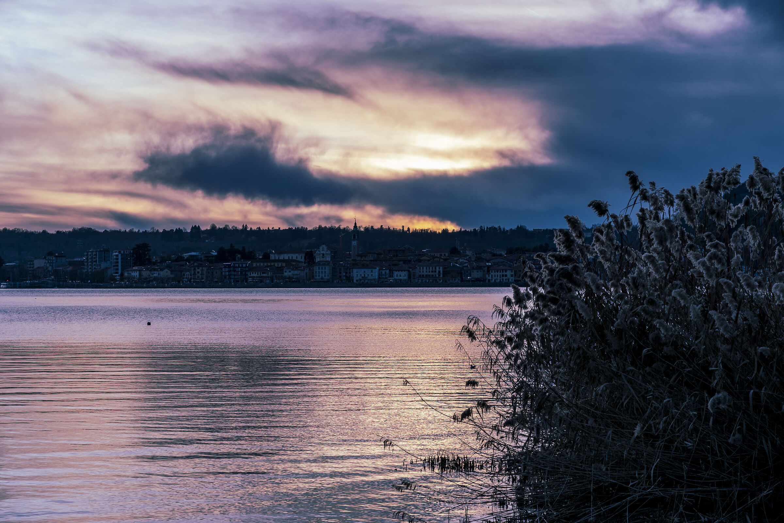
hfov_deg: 25.1
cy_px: 262
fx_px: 1764
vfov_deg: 16.9
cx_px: 392
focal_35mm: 81
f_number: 7.1
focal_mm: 81
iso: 50
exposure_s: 1/125
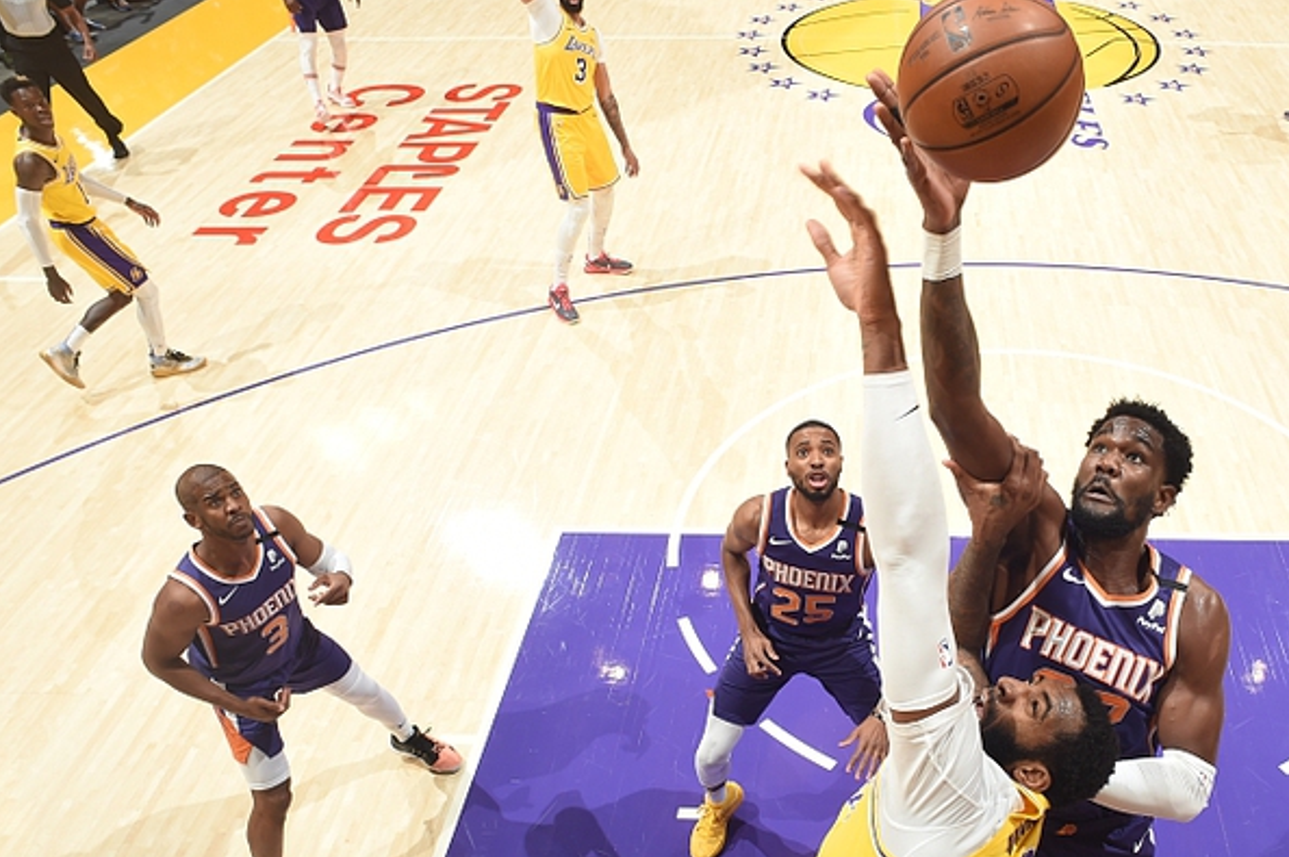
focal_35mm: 32
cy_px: 575
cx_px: 892
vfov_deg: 40.5
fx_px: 1145
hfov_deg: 57.1
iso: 400
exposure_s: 1/250
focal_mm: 20
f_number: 8
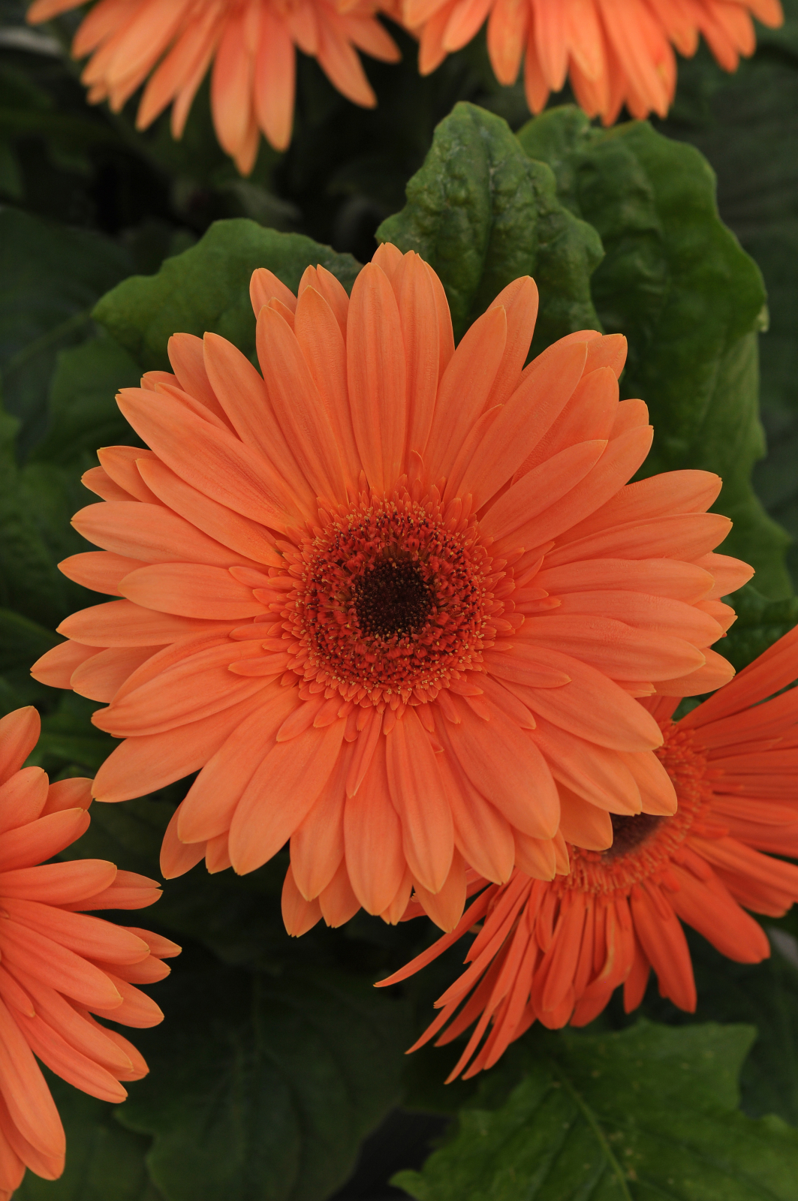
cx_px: 399
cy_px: 600
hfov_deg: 13.0
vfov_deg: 19.5
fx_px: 3499
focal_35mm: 105
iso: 200
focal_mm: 70
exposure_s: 1/160
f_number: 8
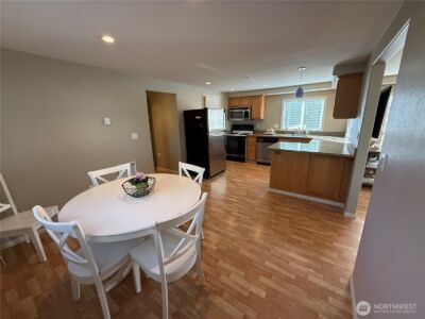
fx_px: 172
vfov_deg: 85.7
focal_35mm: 14
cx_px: 212
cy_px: 160
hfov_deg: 102.1
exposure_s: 1/120
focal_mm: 2.22
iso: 320
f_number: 2.2
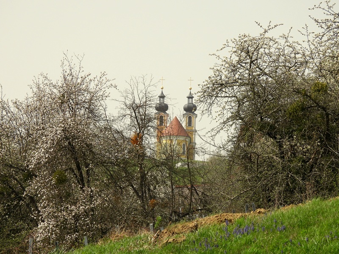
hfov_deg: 9.9
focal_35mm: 200
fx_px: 1959
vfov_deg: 7.4
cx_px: 170
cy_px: 127
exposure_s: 1/800
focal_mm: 35.7
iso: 100
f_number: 4.5
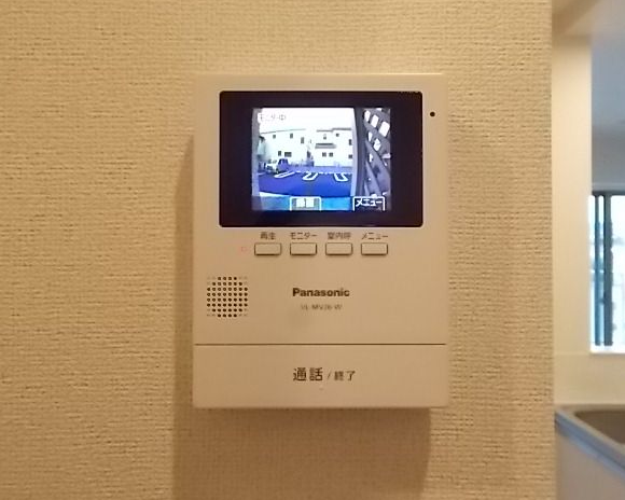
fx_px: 518
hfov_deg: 62.2
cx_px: 328
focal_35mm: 28
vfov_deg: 51.5
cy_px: 247
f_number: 3.2
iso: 800
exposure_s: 1/80
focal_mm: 4.6
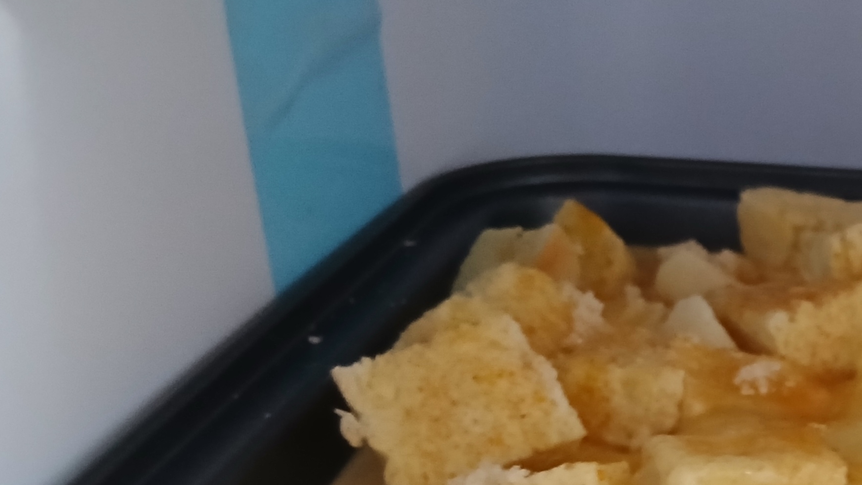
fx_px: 1509
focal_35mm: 66
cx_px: 907
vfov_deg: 17.3
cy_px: 614
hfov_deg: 29.3
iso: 640
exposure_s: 1/20
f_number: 1.8
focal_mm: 3.86
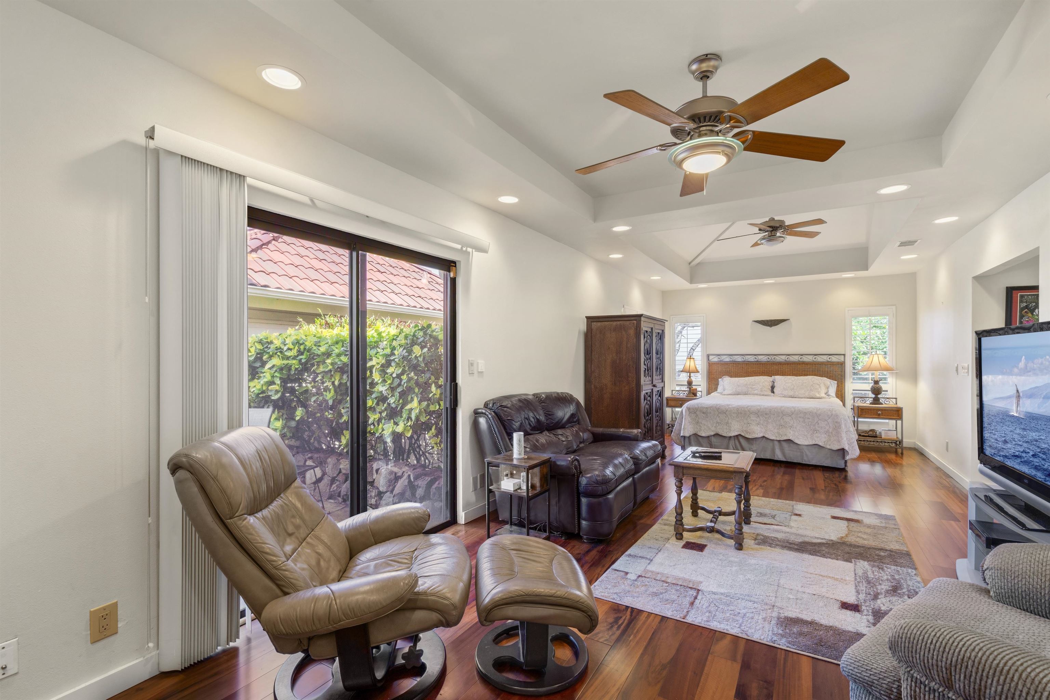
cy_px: 350
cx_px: 525
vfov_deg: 73.7
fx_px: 467
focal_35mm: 16
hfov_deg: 96.7
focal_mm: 16
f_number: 8
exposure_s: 1/2.5
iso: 100
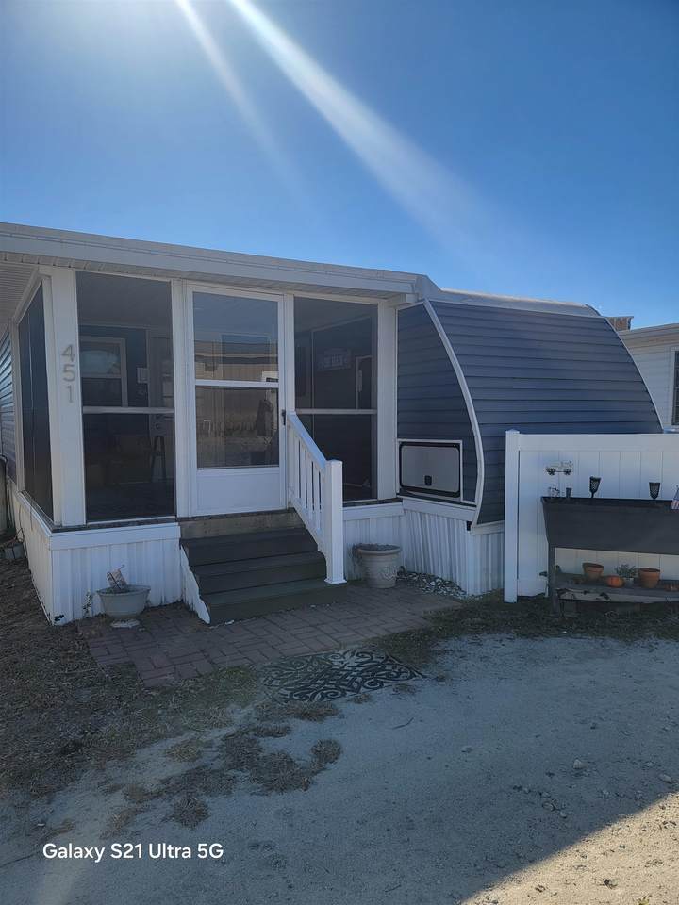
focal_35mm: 24
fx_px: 628
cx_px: 340
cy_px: 452
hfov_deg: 56.8
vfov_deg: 71.6
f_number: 1.8
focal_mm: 6.7
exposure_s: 1/1087
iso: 16
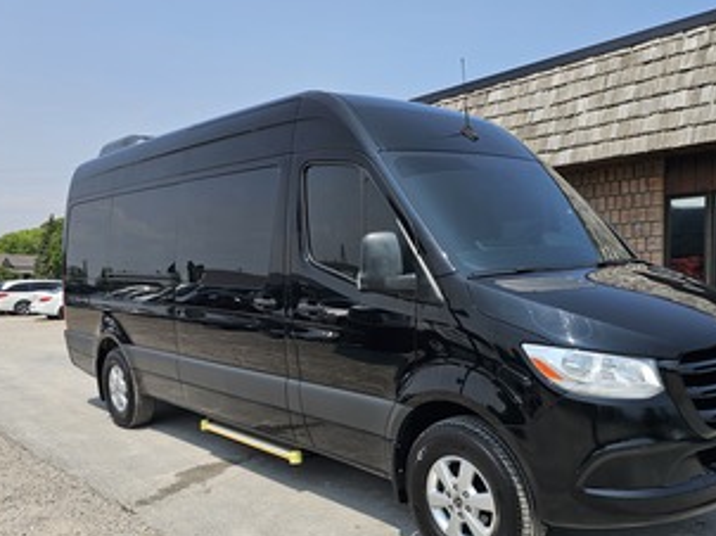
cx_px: 389
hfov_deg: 56.8
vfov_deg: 43.9
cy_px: 324
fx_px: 661
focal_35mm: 32
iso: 10
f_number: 1.7
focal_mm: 6.3
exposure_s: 1/834
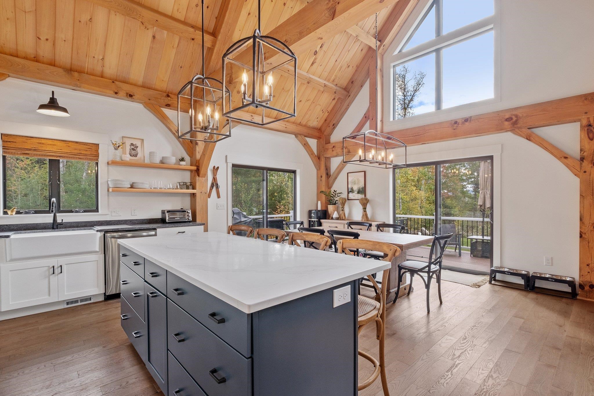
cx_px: 297
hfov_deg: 93.3
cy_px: 198
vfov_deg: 70.4
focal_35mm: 17
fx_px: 280
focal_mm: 11
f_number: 8
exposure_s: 1/15
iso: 500
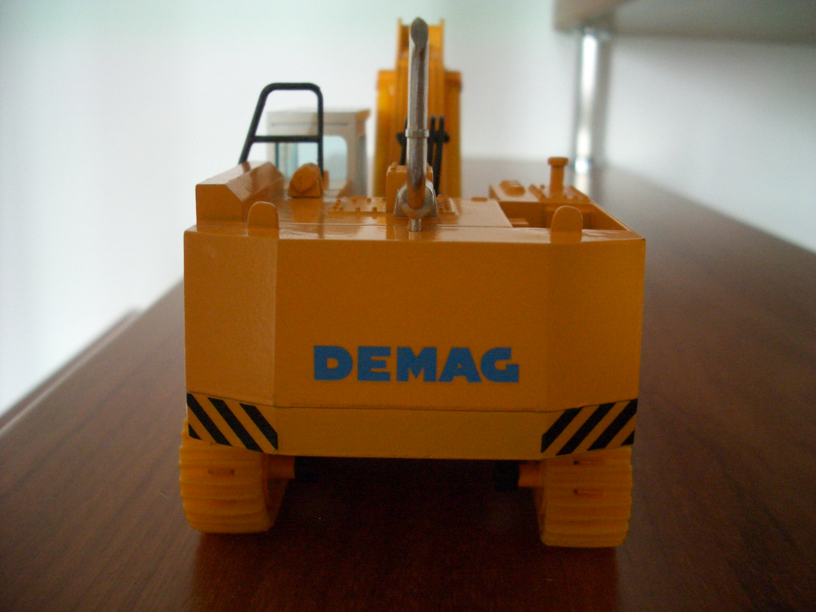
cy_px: 306
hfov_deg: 52.6
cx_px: 408
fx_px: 825
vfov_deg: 40.7
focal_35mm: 35
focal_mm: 5.8
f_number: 2.6
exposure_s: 1/60
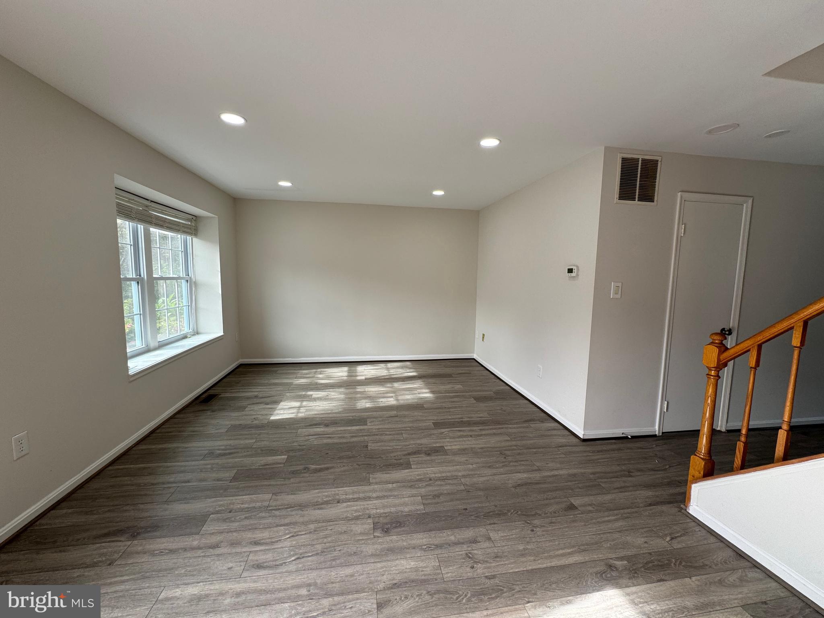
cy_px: 309
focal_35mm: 14
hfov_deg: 102.1
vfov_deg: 85.7
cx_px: 412
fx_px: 333
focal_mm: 2.22
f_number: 2.2
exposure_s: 1/119
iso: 40
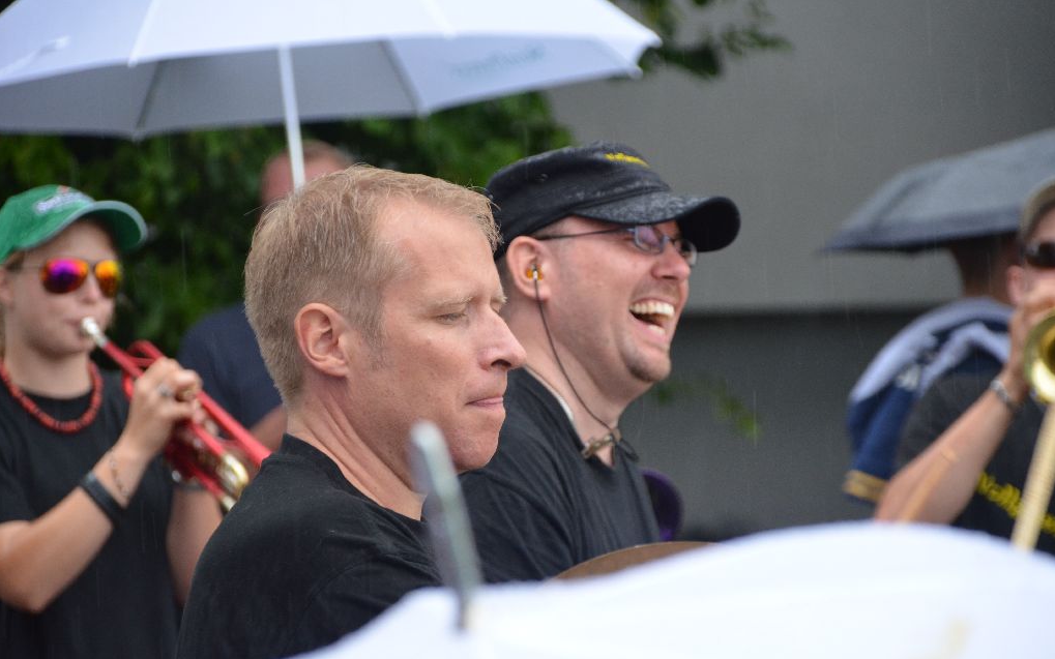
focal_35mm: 238
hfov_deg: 8.8
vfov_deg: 5.5
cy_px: 333
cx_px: 527
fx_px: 6829
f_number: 6
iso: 1100
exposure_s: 1/125
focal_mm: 155
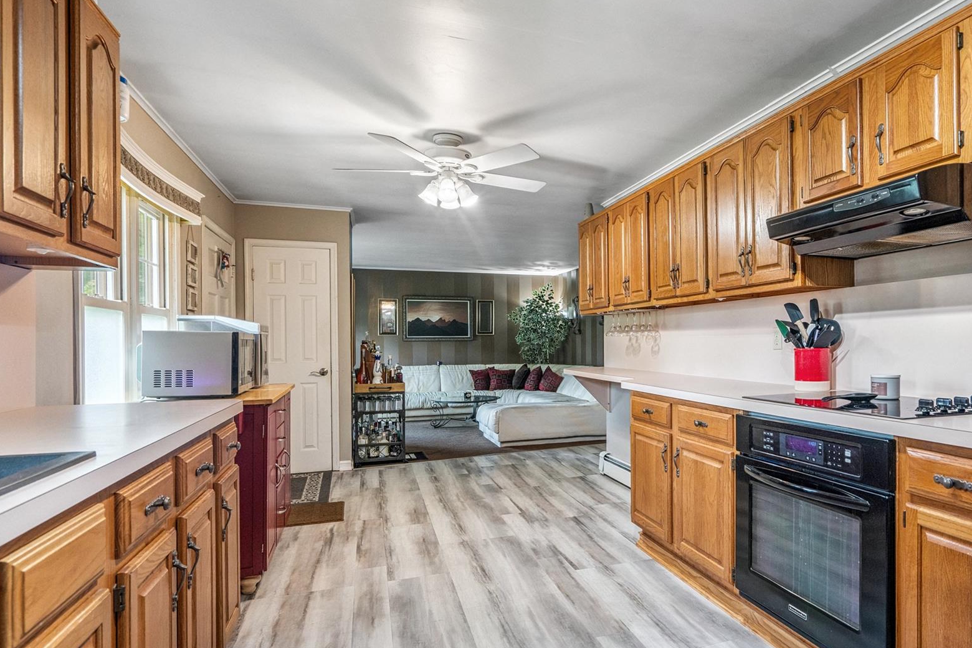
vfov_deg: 59.3
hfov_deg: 79.3
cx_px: 624
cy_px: 369
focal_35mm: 21
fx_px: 567
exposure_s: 1/80
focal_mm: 16
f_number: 5.6
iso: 1250
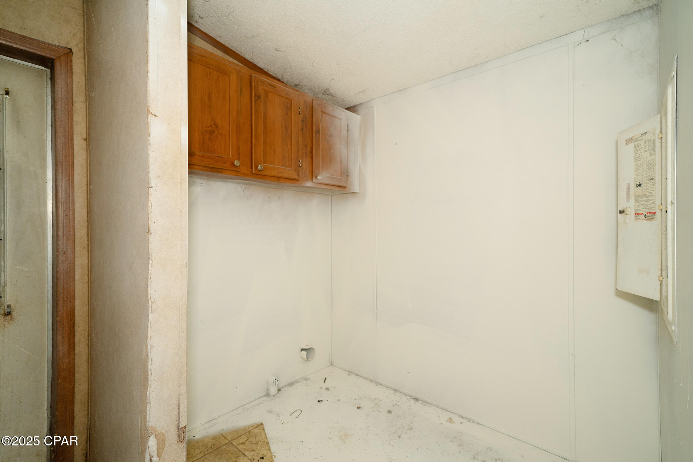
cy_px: 231
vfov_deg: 73.7
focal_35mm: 16
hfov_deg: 96.7
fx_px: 308
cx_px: 346
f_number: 4
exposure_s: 1/160
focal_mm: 16
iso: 400
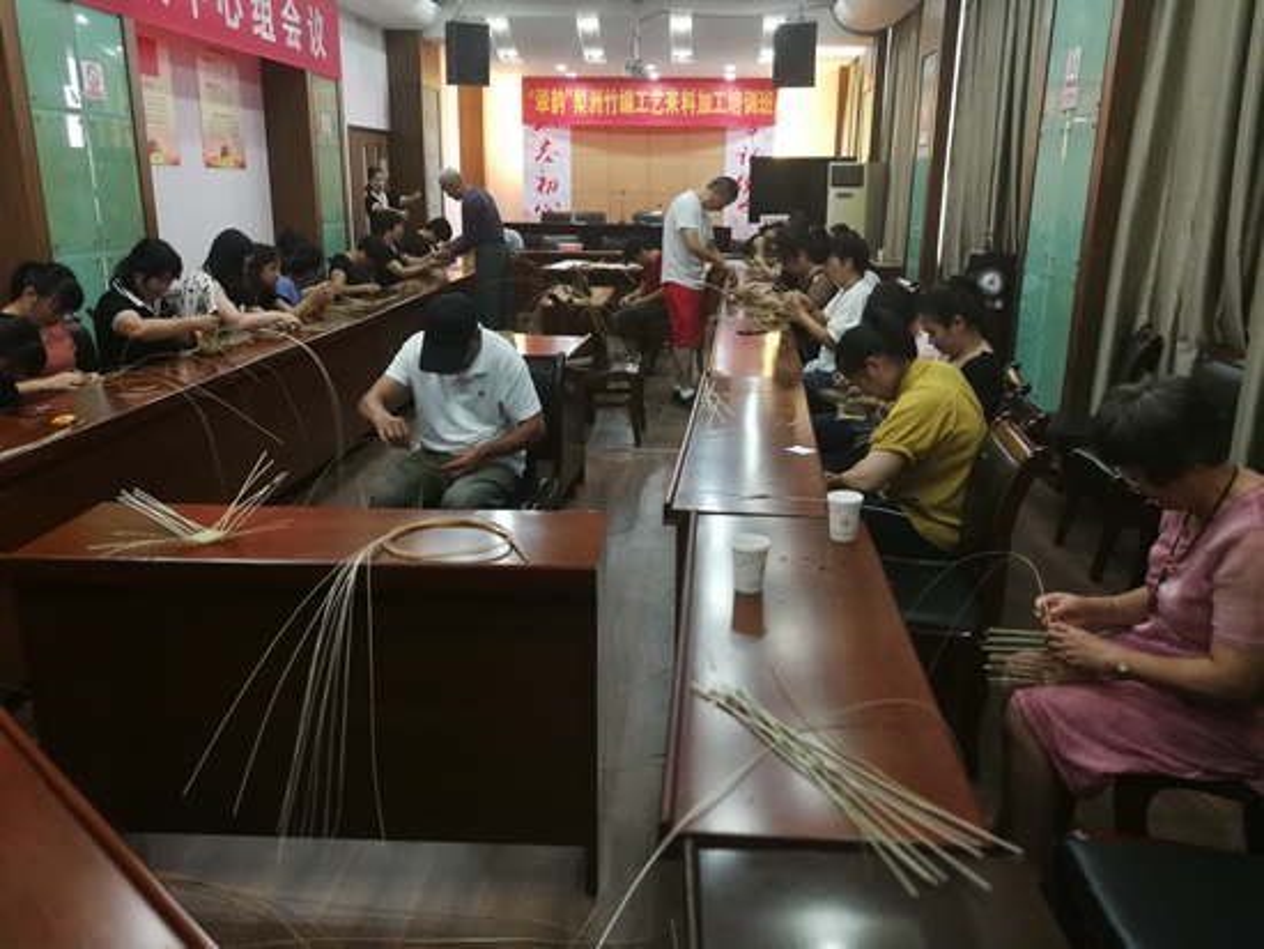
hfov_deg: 65.3
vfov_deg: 51.4
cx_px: 632
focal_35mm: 27
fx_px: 986
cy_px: 474
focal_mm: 3.95
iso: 320
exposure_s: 1/33.3
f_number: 4
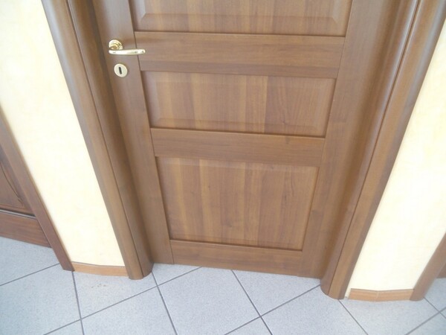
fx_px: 348
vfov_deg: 51.4
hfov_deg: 65.3
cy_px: 168
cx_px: 223
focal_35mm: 27
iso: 160
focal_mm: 4.9
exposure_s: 1/30
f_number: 3.2
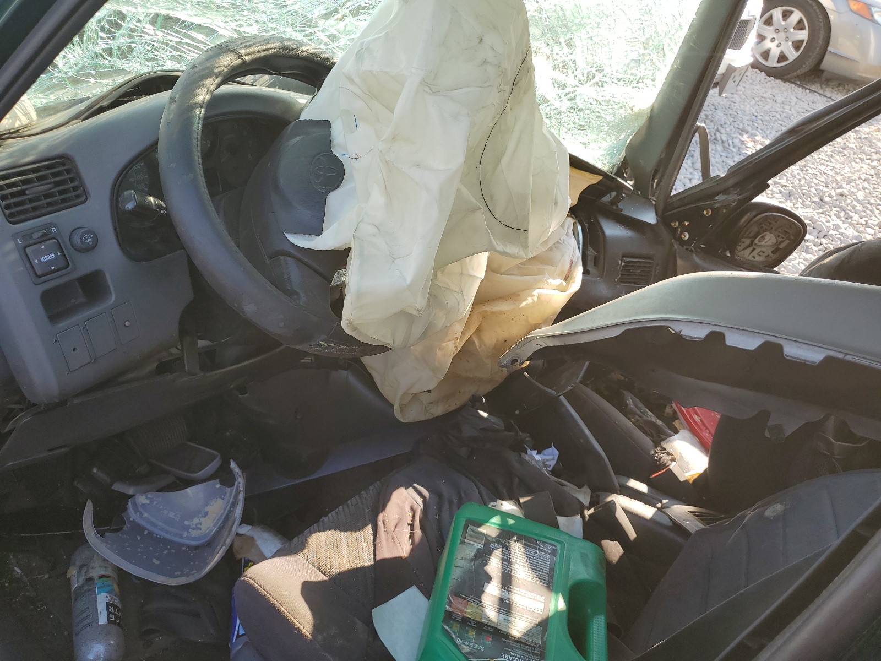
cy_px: 330
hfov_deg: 67.3
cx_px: 440
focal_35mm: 26
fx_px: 662
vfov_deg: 53.1
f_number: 1.5
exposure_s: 1/455
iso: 50
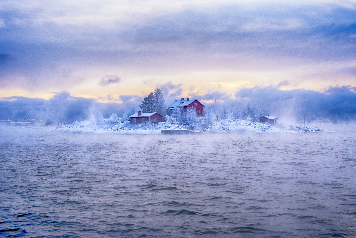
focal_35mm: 50
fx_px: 495
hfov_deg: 39.6
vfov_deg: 27.0
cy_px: 119
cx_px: 178
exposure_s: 1/250
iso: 200
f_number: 8
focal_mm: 50
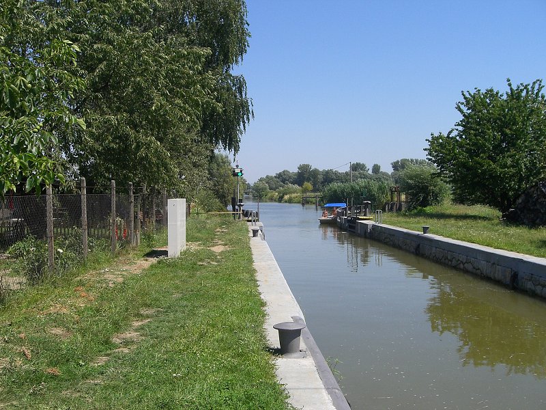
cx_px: 273
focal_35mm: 38
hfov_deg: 49.0
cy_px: 205
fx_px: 599
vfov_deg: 37.7
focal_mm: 6.3
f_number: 4.4
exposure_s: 1/640
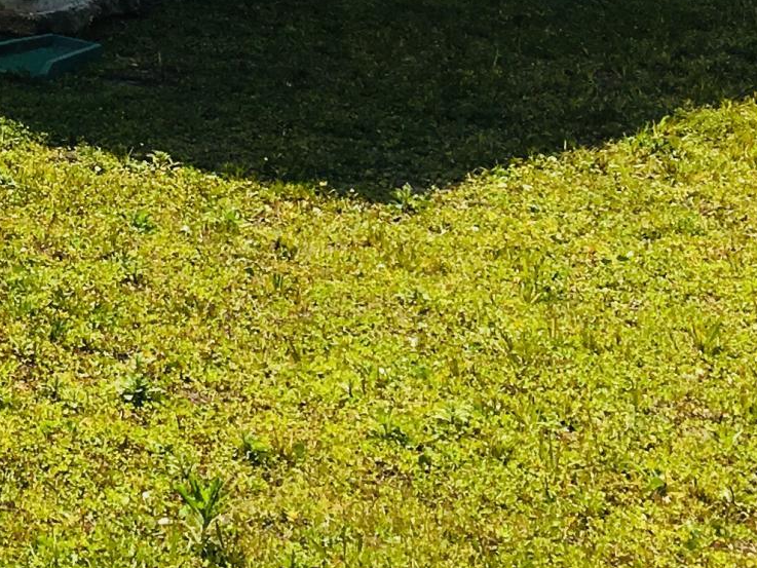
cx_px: -747
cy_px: -287
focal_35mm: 118
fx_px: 2581
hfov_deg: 14.1
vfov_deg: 12.0
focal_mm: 4.15
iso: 25
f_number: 2.2
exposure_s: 1/2564
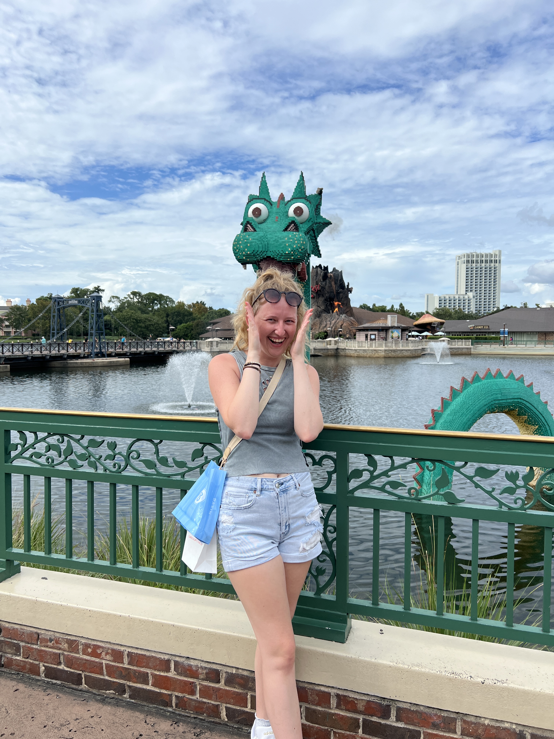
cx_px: 277
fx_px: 555
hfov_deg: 53.1
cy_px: 370
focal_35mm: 26
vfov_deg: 67.3
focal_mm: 5.7
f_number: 1.5
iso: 50
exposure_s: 1/5587
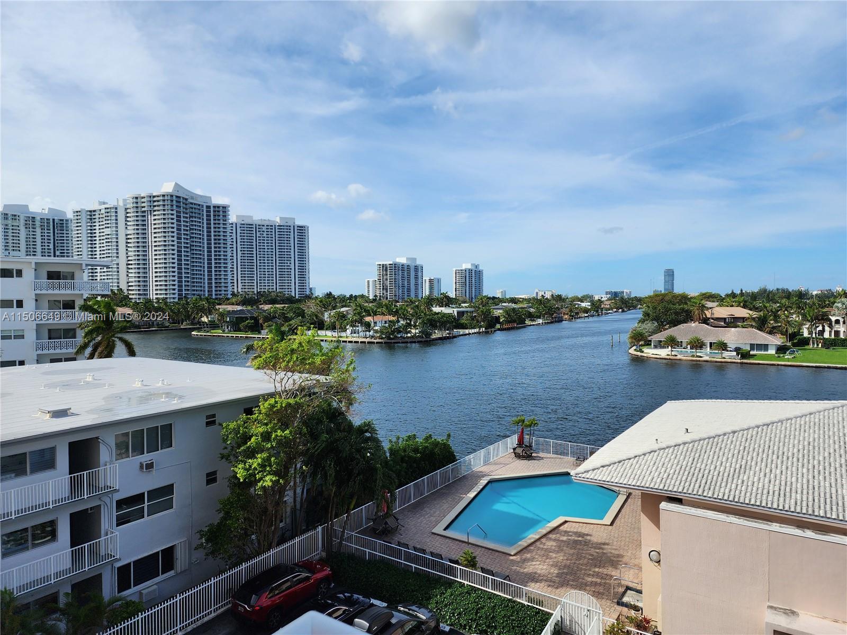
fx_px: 563
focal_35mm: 23
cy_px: 318
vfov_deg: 58.9
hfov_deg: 73.9
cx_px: 424
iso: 12
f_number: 1.8
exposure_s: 1/1559
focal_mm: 6.4
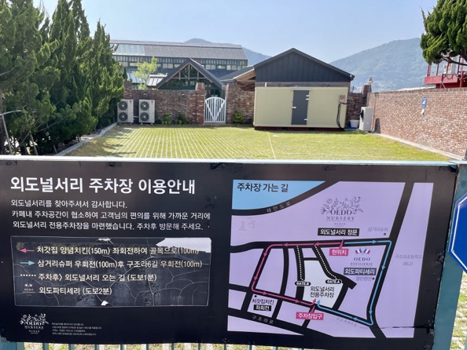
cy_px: 177
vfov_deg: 49.8
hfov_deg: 63.4
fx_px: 378
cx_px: 219
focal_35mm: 28
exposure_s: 1/1742
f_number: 1.6
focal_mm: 4.2
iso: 32
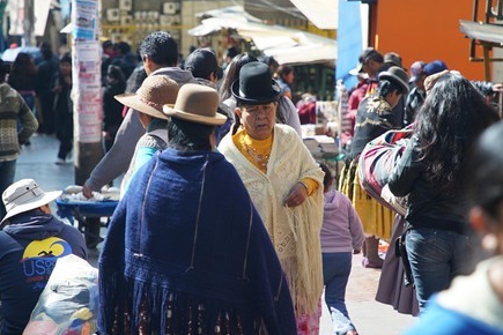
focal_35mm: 195
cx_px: 220
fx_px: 2724
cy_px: 158
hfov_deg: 10.5
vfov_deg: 7.0
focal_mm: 105
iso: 320
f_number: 4
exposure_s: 1/125
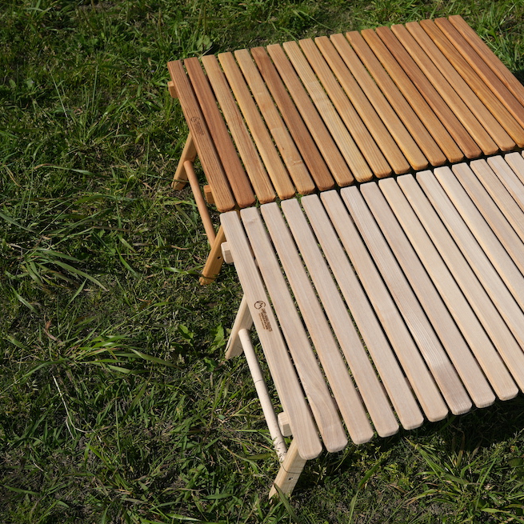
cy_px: 259
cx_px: 398
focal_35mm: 49
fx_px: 831
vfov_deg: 35.0
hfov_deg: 34.2
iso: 160
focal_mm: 37.4
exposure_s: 1/1000
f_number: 8
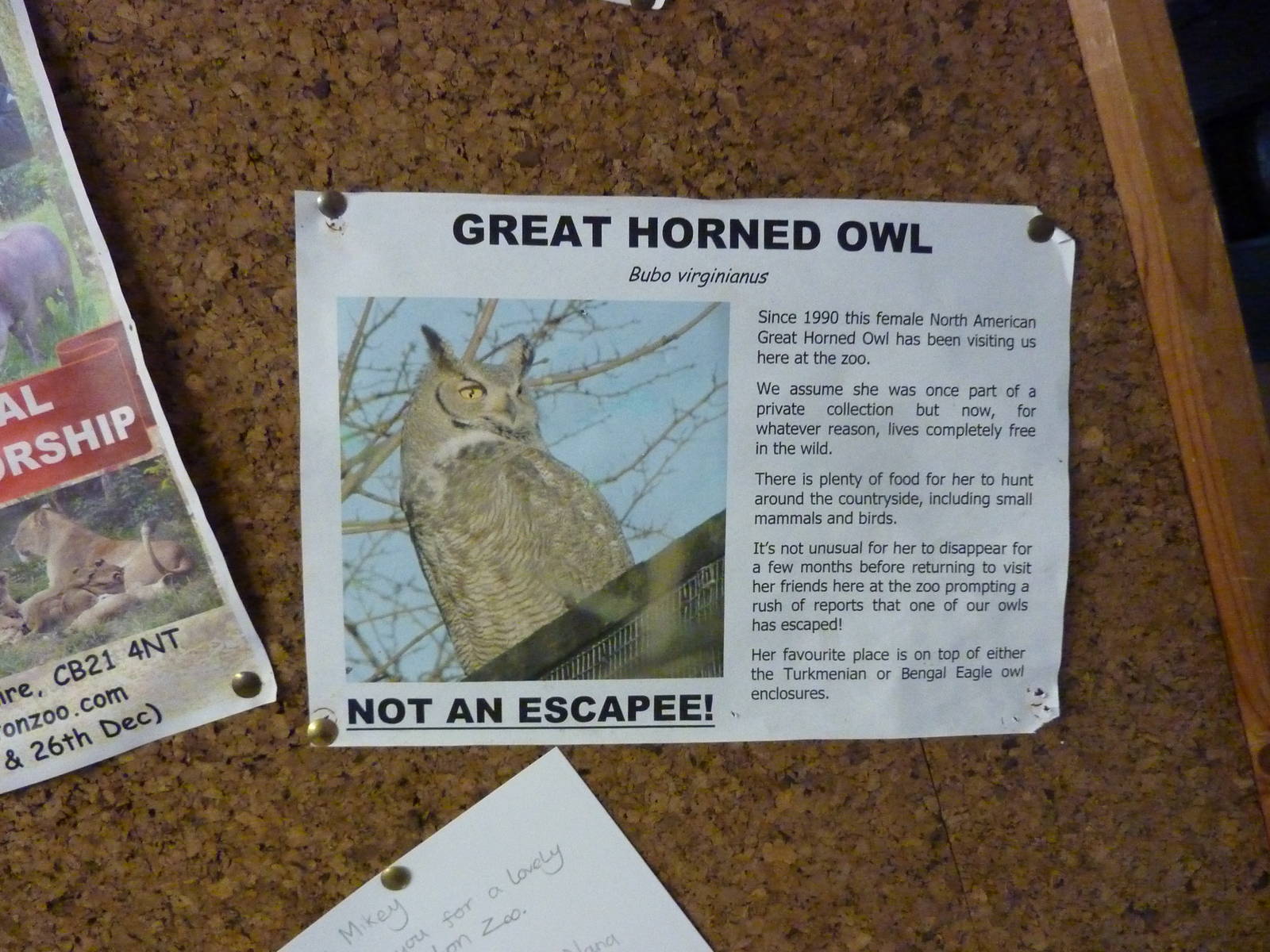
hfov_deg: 69.4
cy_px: 476
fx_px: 917
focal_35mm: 25
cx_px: 635
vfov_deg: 54.9
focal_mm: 4.1
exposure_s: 1/50
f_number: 3.3
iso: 800
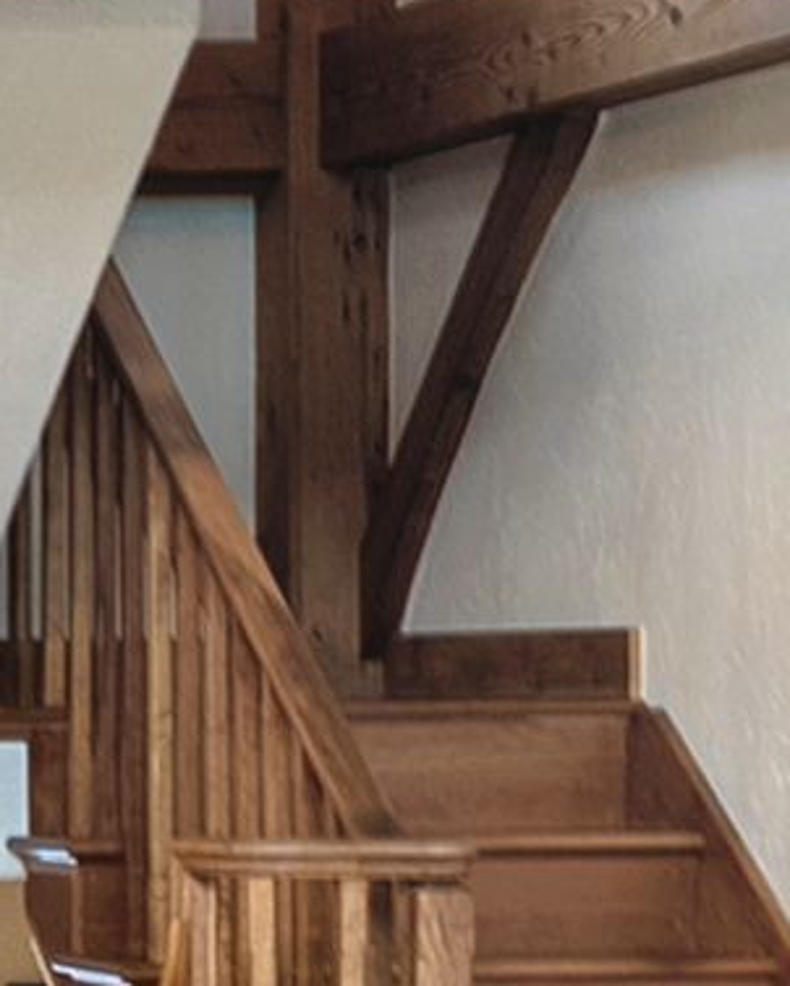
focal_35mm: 180
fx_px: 5256
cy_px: 864
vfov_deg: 10.7
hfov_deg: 7.5
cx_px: -1622
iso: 800
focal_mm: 17
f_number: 8
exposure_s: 1/15
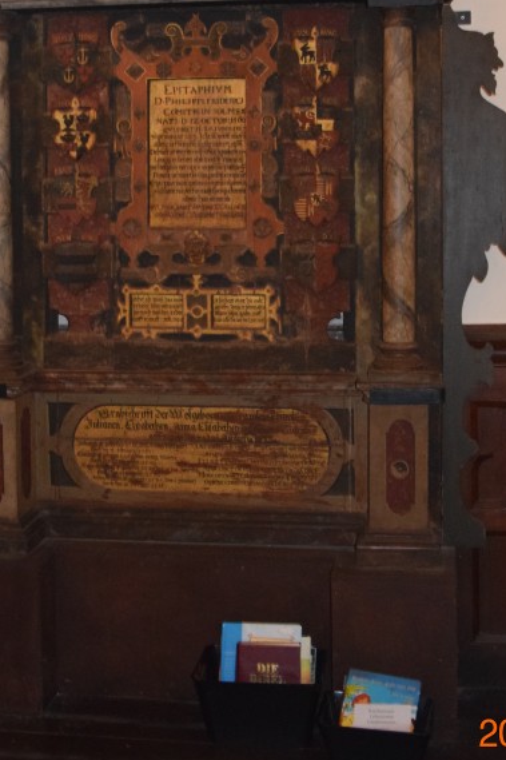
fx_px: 1139
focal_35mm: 54
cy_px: 192
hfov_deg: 25.0
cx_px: 274
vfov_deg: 36.1
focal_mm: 20
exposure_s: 1/25
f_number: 3.5
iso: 3200
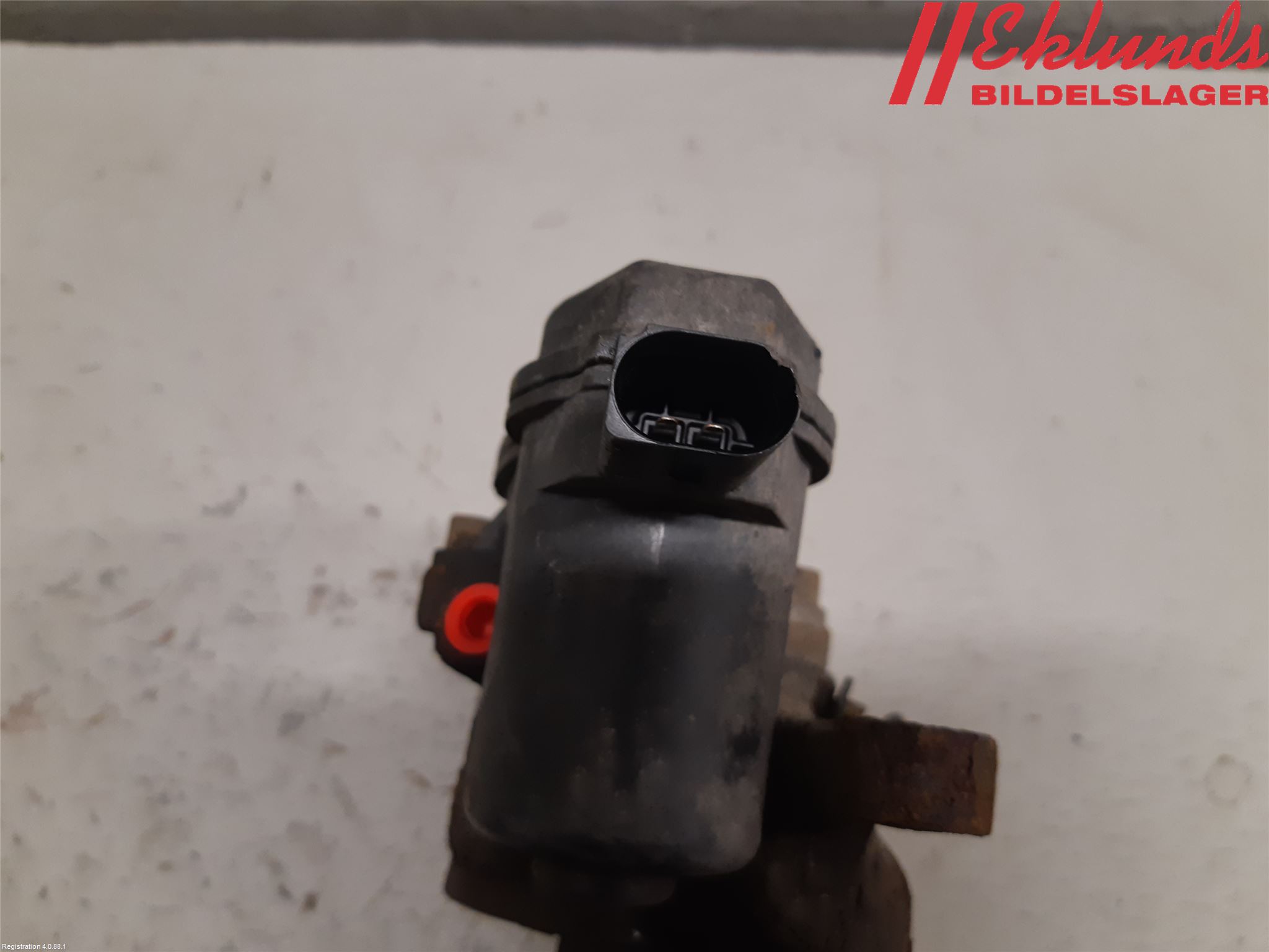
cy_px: 476
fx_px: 953
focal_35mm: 26
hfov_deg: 67.3
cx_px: 634
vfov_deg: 53.1
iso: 160
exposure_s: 1/50
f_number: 1.7
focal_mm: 3.93
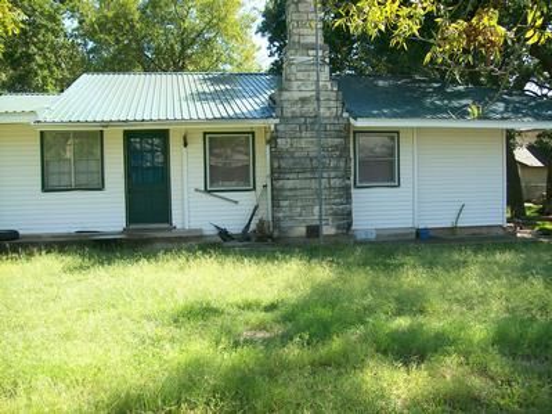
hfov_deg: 51.4
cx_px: 276
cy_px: 207
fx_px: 574
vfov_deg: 39.6
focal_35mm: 36
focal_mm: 6
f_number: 2.7
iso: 80
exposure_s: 1/371
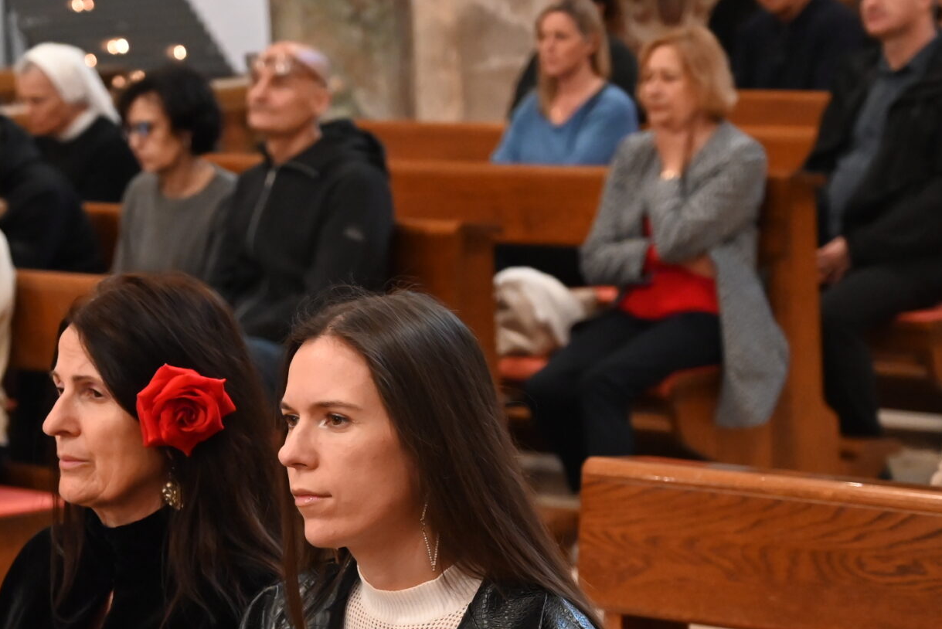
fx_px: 3298
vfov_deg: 10.9
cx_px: 320
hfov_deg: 16.2
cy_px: 524
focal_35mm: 126
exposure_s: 1/60
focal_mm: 60
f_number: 4
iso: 5000
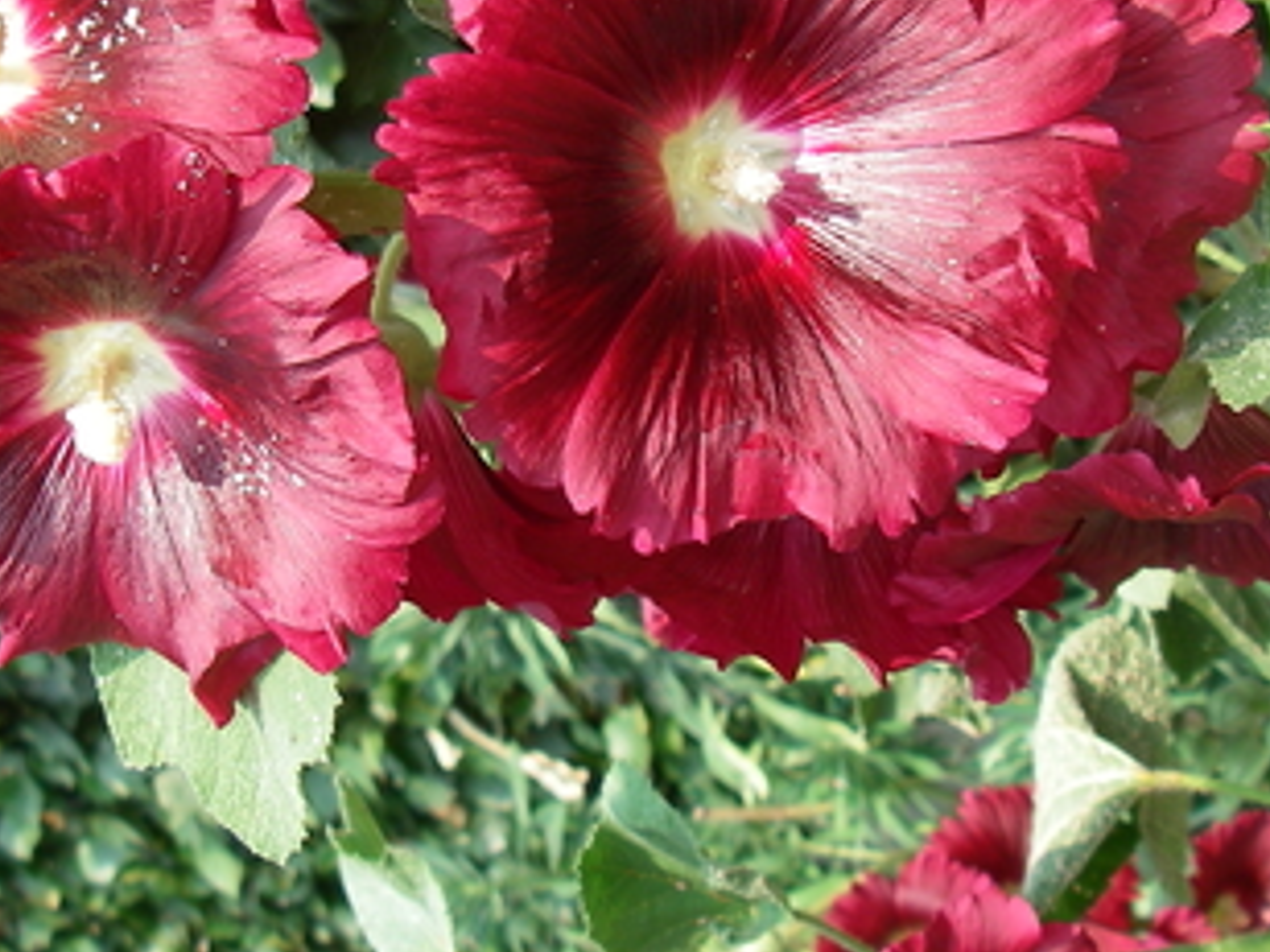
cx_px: 355
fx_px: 2715
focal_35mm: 74
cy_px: 330
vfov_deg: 19.8
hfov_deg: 26.1
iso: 64
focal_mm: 6.3
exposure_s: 1/200
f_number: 3.3
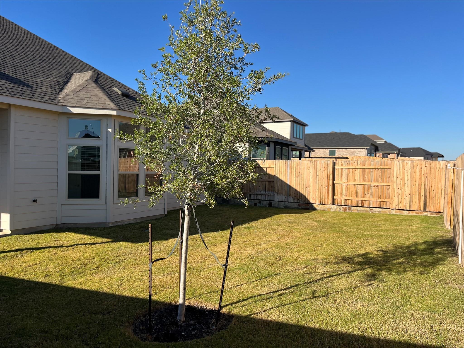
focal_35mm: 26
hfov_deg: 67.3
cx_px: 232
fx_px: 349
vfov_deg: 53.1
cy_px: 174
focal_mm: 5.1
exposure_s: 1/3049
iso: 50
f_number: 1.6
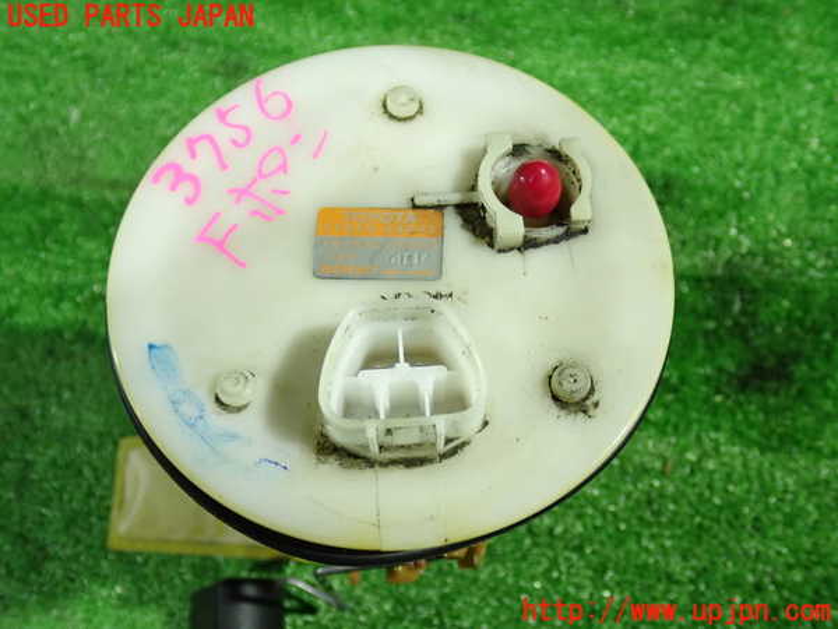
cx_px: 419
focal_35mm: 36
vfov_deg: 39.7
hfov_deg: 51.4
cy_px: 314
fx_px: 872
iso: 800
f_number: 2.5
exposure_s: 1/30
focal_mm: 6.37
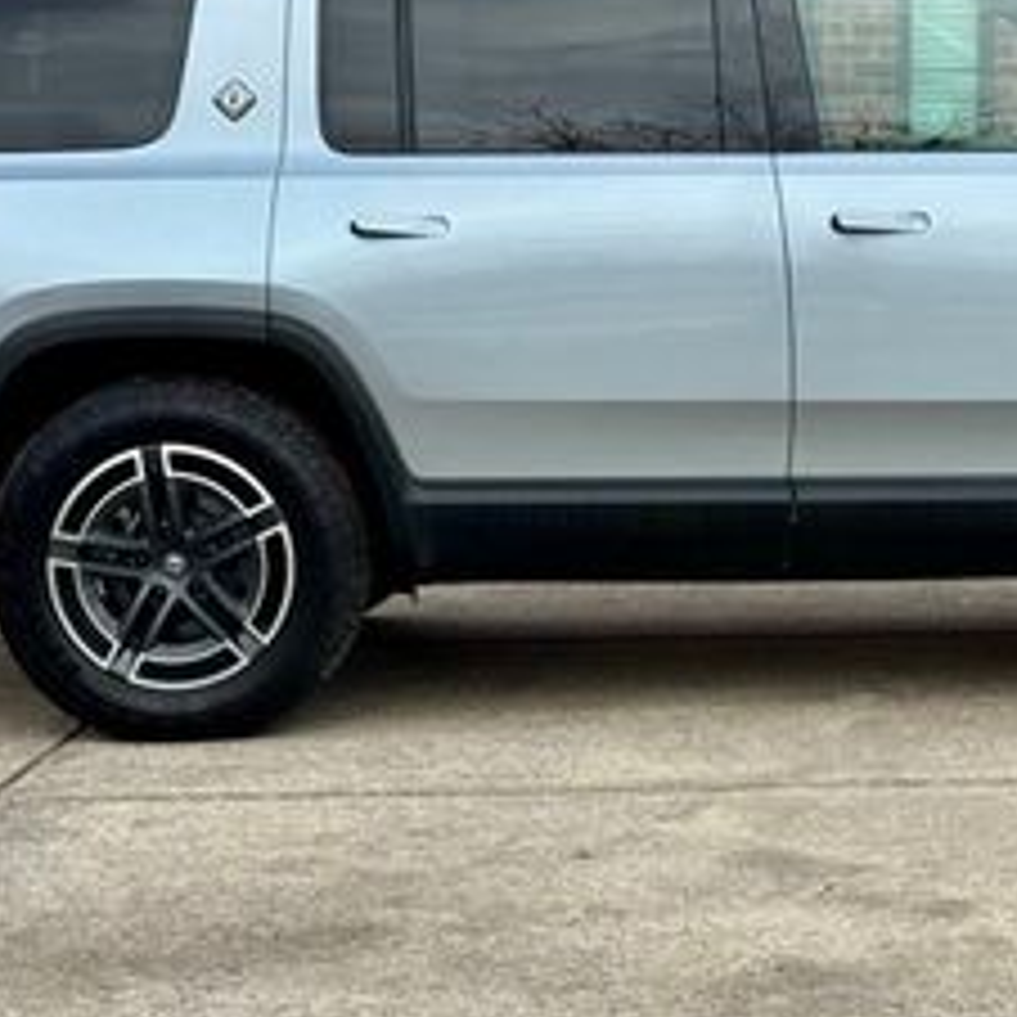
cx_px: 747
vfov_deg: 14.5
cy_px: 526
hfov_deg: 14.5
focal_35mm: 120
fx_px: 3989
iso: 64
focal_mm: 6.76
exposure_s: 1/3425
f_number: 1.78
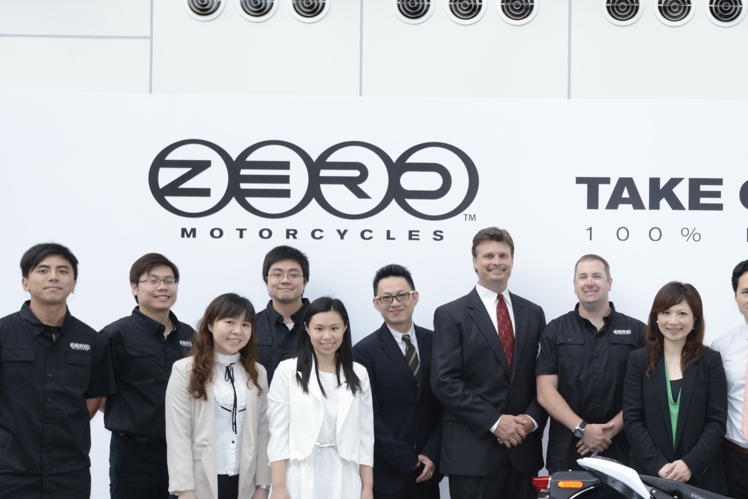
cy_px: 307
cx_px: 605
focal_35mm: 60
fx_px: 1247
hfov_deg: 32.4
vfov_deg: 22.6
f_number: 5.6
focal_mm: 32
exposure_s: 1/125
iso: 400
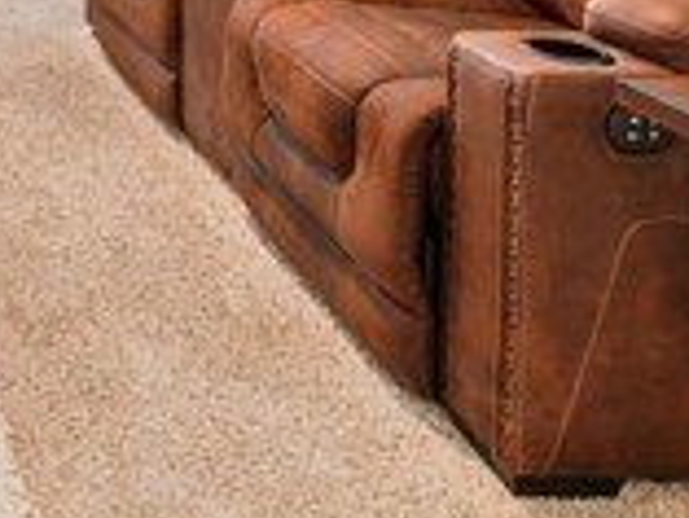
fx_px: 1016
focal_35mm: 51
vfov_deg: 21.6
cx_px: -237
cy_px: -342
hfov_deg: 29.2
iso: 400
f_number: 8
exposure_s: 1/15
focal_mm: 13
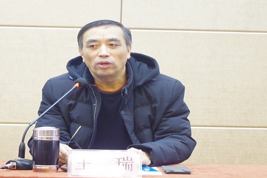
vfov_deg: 16.5
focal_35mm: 83
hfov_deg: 24.5
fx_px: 616
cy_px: 89
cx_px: 132
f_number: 5.6
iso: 1600
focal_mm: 55
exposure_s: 1/20
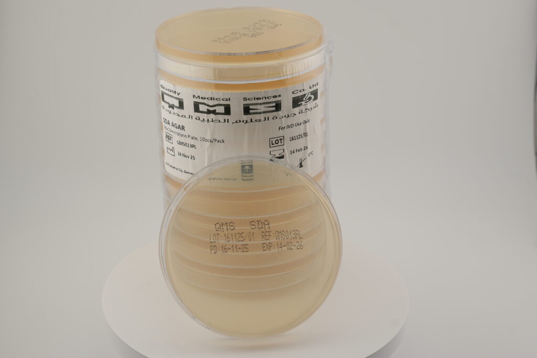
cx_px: 268
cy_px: 179
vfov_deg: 16.3
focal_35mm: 84
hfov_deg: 24.2
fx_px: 1253
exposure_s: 1/160
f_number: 8
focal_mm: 56
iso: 100
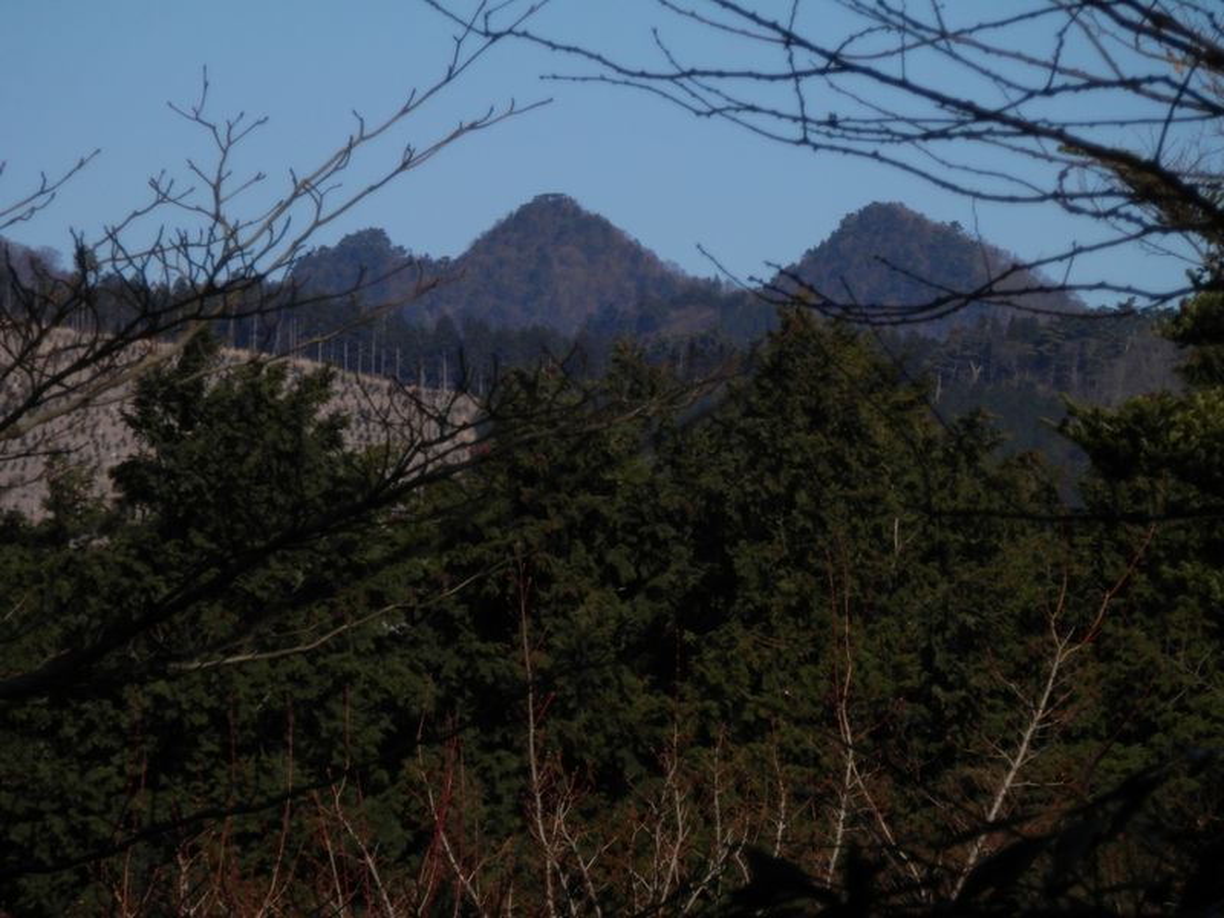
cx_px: 612
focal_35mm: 440
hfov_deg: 4.5
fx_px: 15558
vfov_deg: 3.4
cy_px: 459
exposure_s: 1/640
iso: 80
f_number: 6.9
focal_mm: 78.6
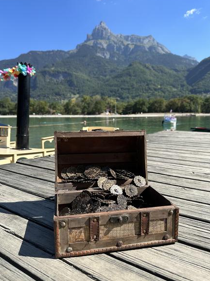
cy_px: 140
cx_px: 101
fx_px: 202
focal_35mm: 25
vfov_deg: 69.4
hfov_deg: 54.9
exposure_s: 1/2252
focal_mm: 6.86
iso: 80
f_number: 1.78
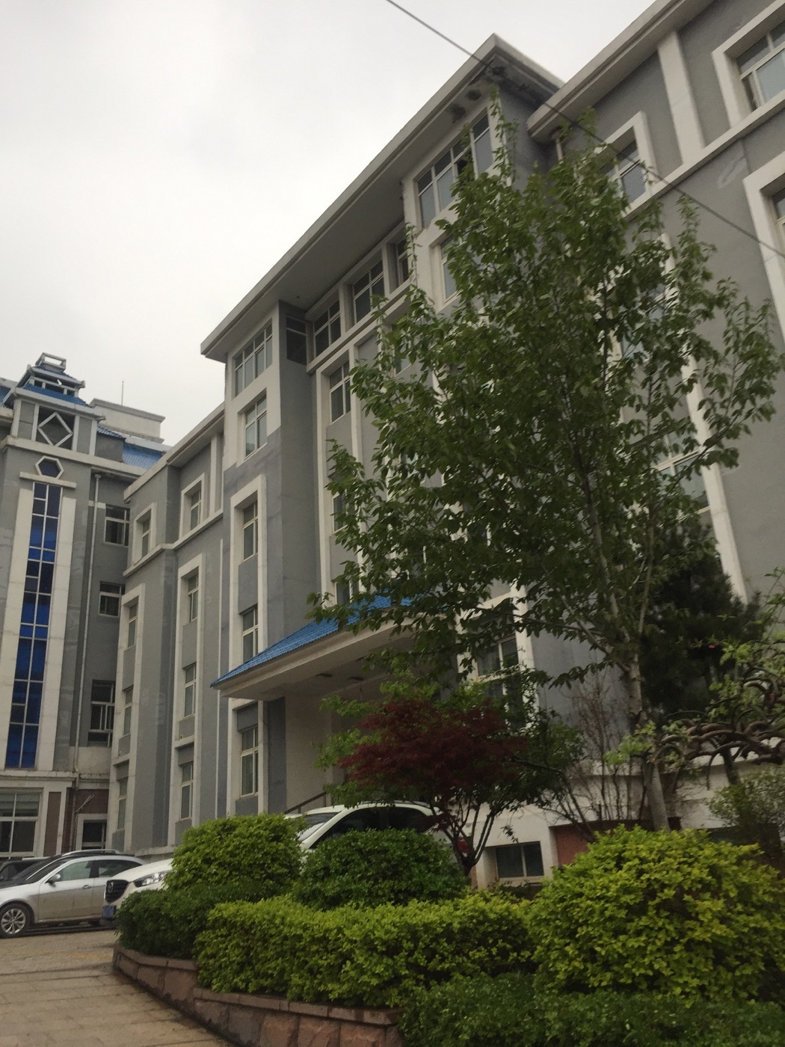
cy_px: 524
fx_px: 877
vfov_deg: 61.7
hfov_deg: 48.2
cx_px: 392
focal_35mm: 29
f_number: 2.2
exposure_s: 1/100
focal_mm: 4.15
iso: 50
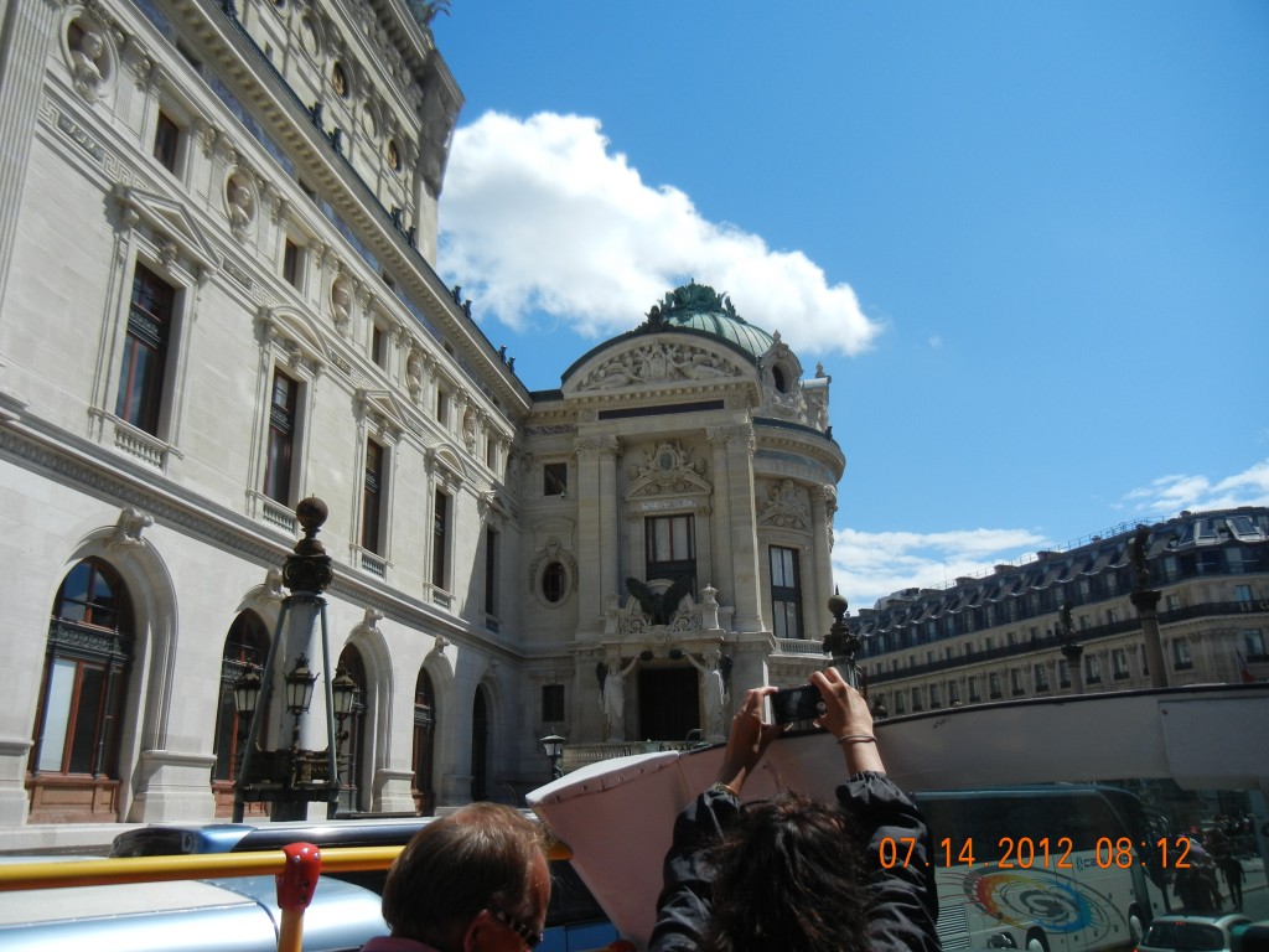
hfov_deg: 60.0
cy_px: 476
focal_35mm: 30
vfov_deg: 46.8
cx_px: 634
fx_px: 1100
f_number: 7
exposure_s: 1/573
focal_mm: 5.4
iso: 160
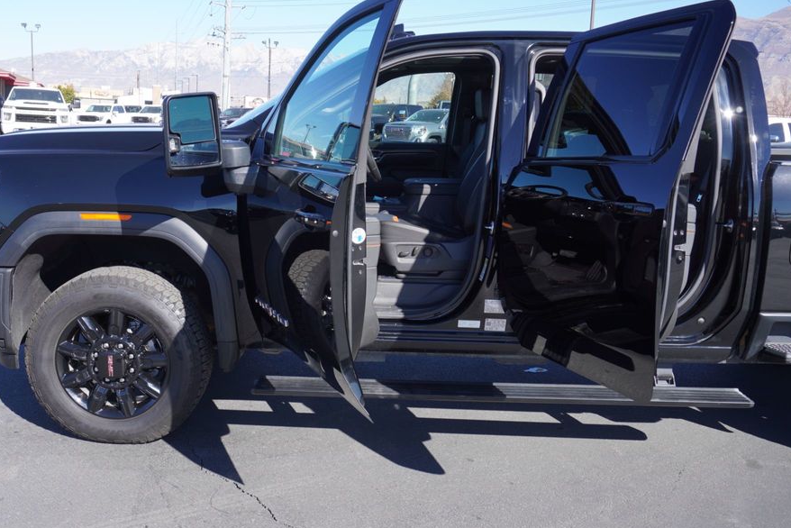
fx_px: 769
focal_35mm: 35
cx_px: 341
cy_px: 250
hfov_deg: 54.2
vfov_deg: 37.9
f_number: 6.3
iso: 100
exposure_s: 1/160
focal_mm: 20
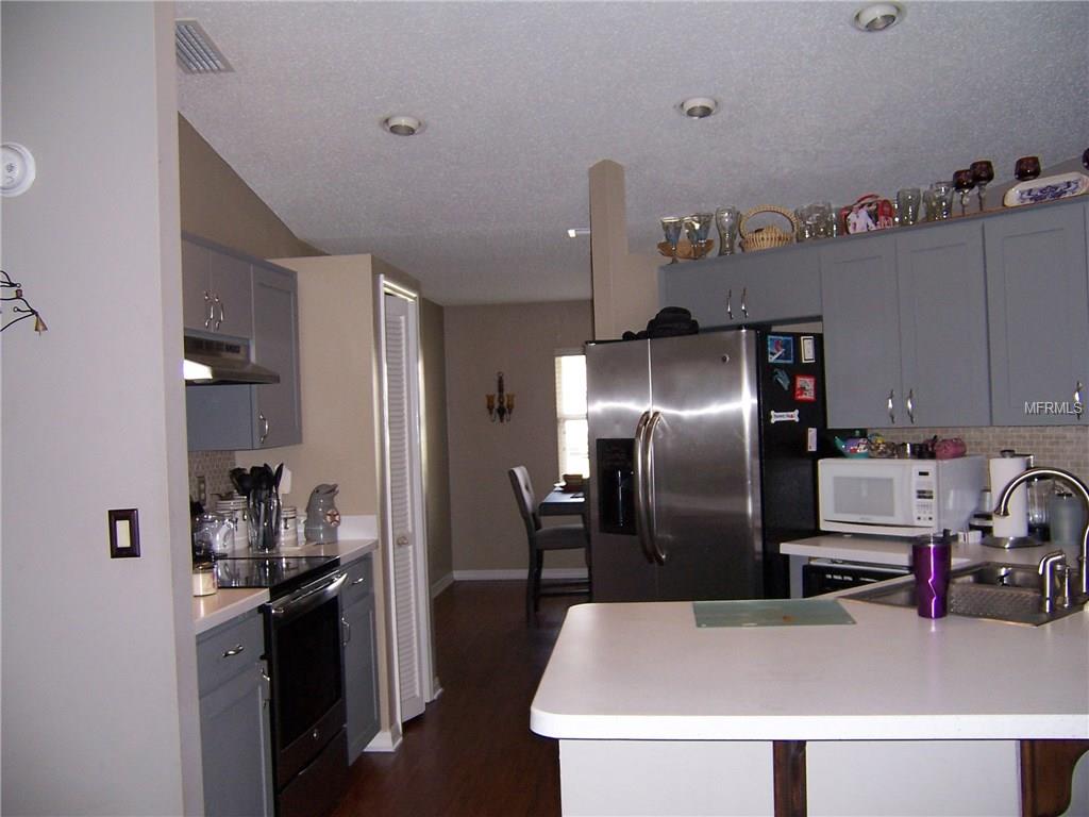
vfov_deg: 42.9
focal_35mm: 33
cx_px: 544
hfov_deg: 55.4
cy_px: 408
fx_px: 1038
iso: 140
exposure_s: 1/60
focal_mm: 5.5
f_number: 2.8
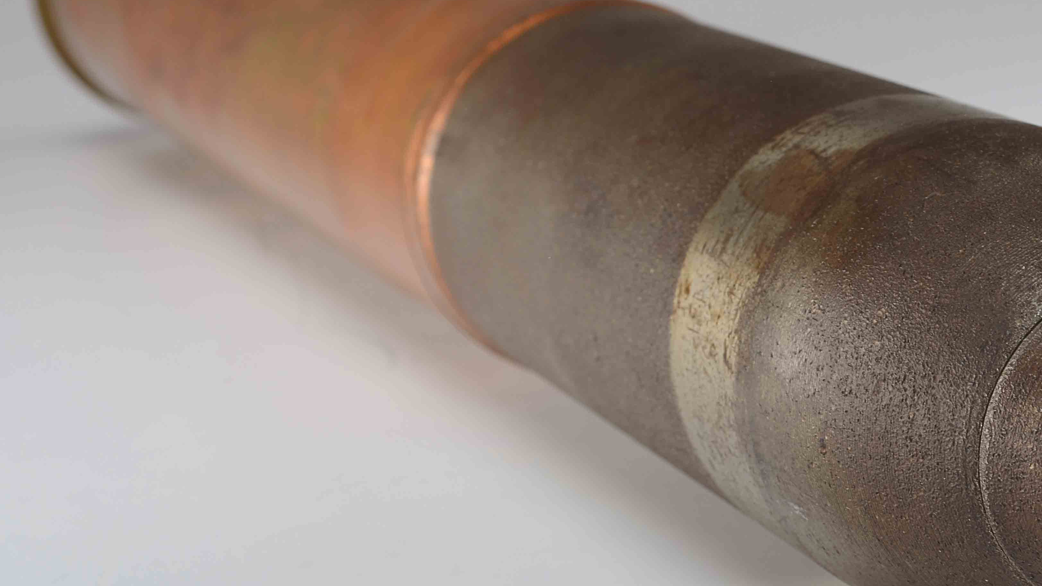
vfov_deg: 10.2
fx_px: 3288
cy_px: 253
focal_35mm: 119
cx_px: 688
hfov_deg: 18.0
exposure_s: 1/80
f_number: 11
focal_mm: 50
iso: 100
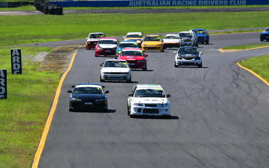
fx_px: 4721
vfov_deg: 2.0
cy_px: 81
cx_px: 134
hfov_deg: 3.3
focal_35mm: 644
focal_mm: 420
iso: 500
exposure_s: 1/640
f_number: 13
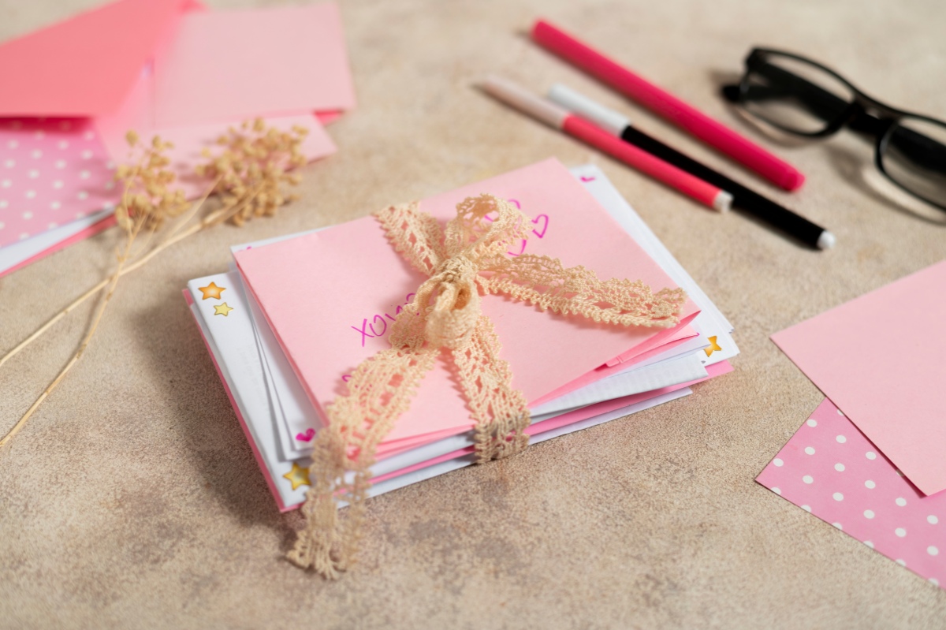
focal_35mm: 50
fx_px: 1313
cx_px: 473
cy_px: 315
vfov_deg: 27.0
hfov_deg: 39.6
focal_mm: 50
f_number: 3.2
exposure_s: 1/125
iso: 100
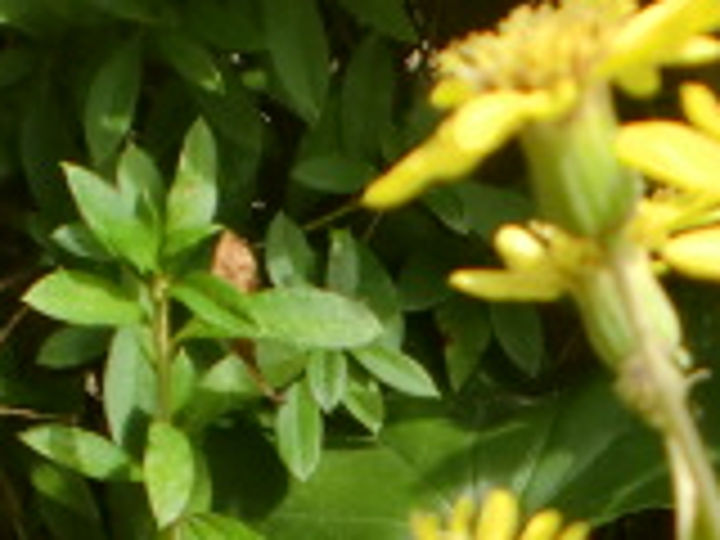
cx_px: 968
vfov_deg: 10.3
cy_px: 806
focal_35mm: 140
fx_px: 2912
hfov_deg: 13.5
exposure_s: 1/320
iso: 64
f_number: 3.1
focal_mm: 6.3
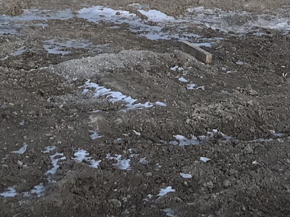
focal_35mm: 121
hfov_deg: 16.3
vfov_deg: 11.7
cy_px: -120
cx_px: 166
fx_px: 1013
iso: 25
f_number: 1.8
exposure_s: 1/120
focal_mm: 3.99
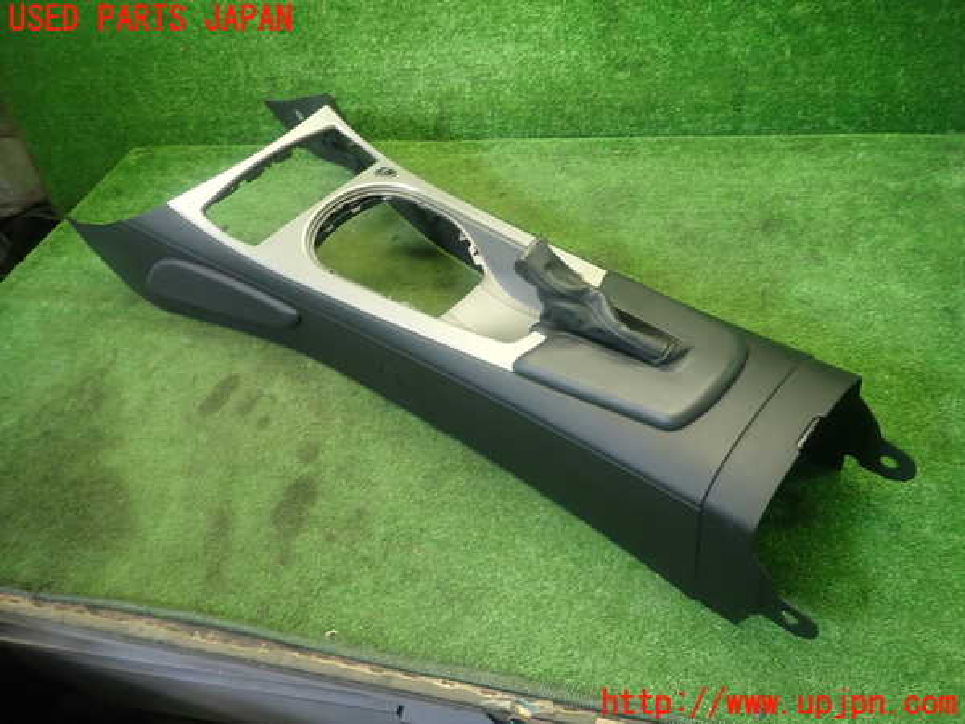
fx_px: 697
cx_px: 482
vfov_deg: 54.9
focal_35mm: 25
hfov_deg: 69.4
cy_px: 362
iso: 200
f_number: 2
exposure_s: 1/40
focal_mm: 4.5
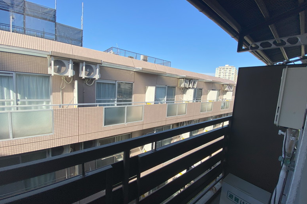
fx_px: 128
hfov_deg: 100.4
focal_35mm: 15
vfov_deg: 77.3
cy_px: 102
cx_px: 155
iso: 20
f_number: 2.4
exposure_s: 1/872
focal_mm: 1.54
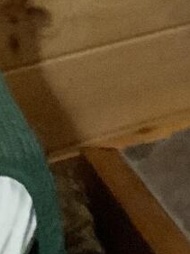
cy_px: -594
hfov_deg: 6.3
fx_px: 1510
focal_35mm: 206
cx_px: 667
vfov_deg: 7.8
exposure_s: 1/30
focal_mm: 3
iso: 500
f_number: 1.8
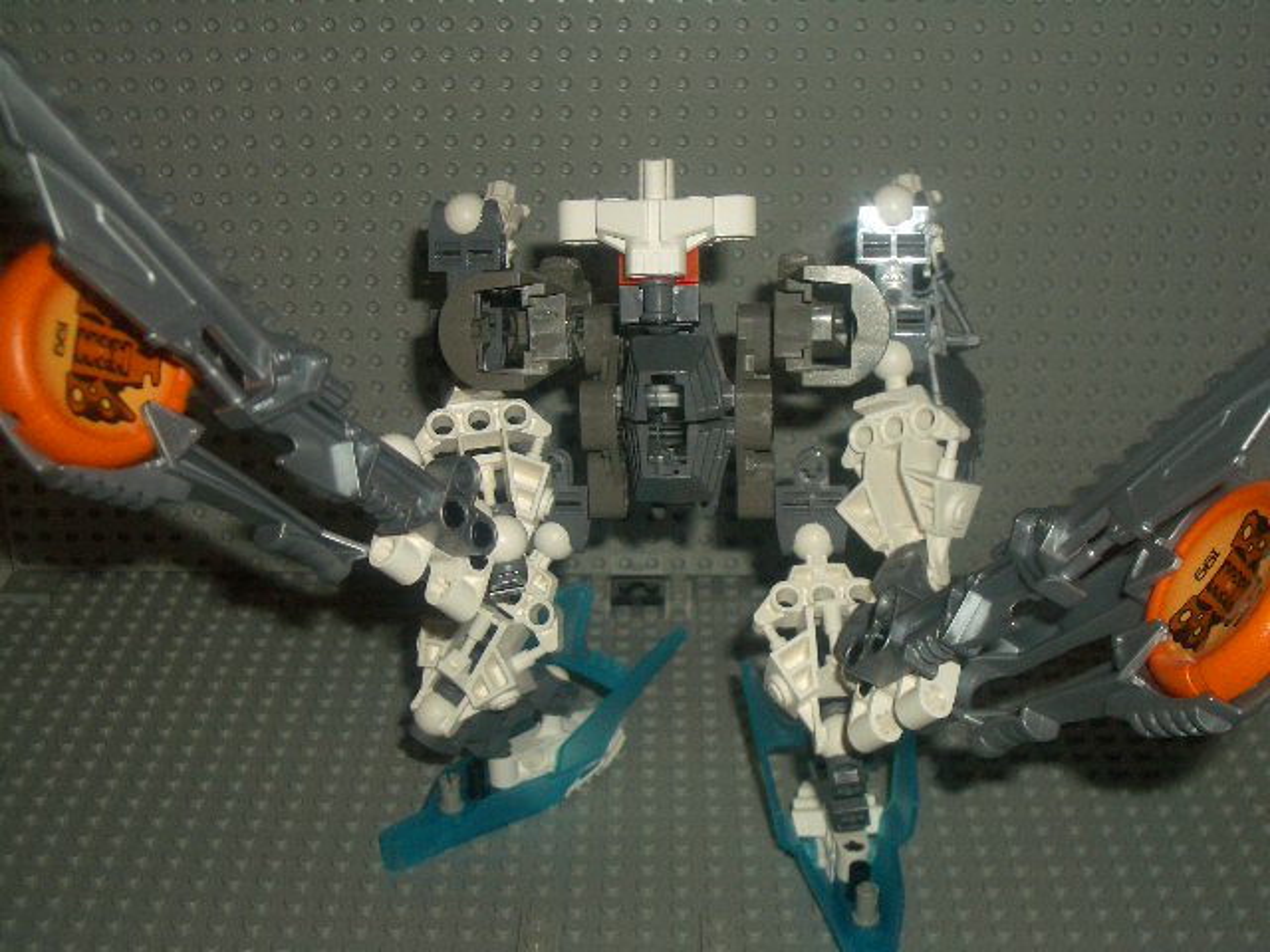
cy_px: 476
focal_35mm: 49
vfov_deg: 29.7
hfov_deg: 38.9
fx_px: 1798
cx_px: 635
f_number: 3.1
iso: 100
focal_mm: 8.2
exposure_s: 1/60
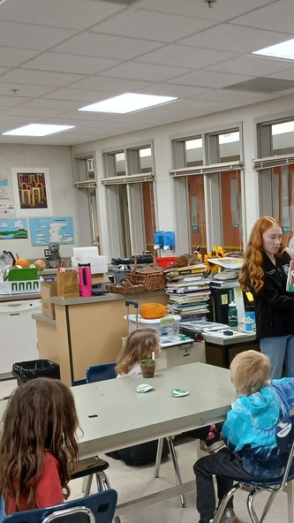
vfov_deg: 41.7
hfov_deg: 23.7
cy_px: 334
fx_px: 679
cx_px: 274
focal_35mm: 49
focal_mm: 3.98
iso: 125
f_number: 1.8
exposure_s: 1/60
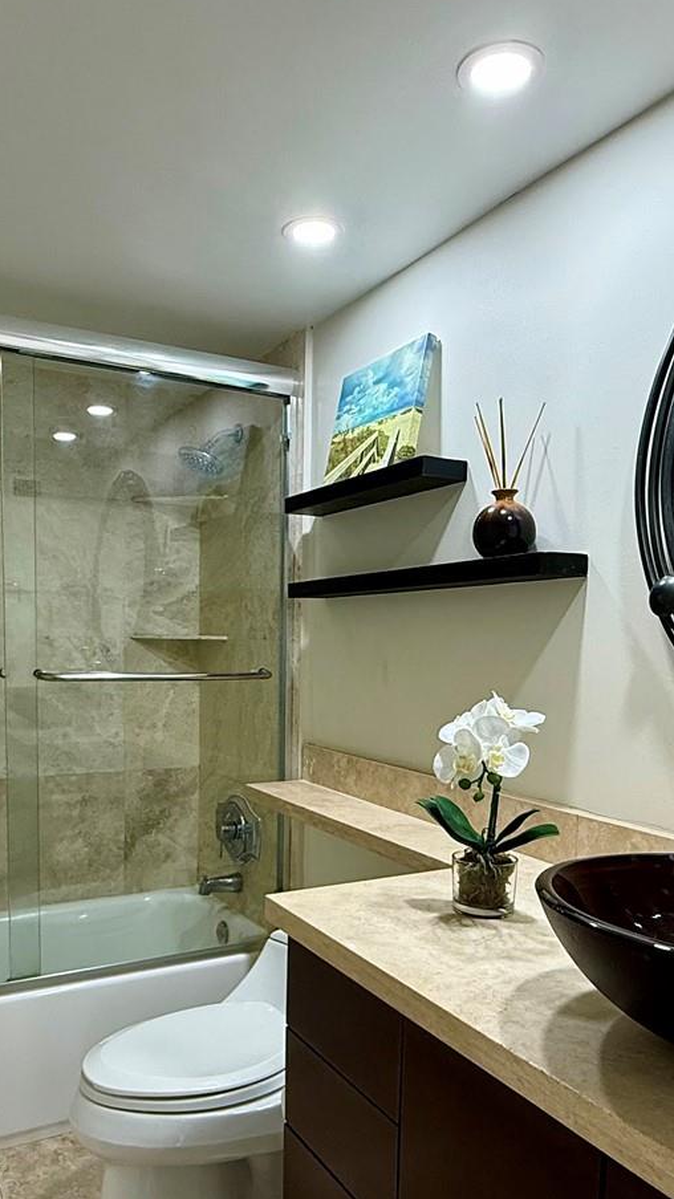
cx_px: 313
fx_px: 858
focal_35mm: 27
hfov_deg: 42.8
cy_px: 714
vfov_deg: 69.2
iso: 160
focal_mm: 2.22
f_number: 2.2
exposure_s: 1/120
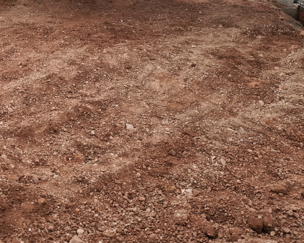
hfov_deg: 31.4
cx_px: 27
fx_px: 513
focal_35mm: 57
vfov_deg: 25.3
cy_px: -3
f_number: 1.8
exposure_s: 1/60
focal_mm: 5.4
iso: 160
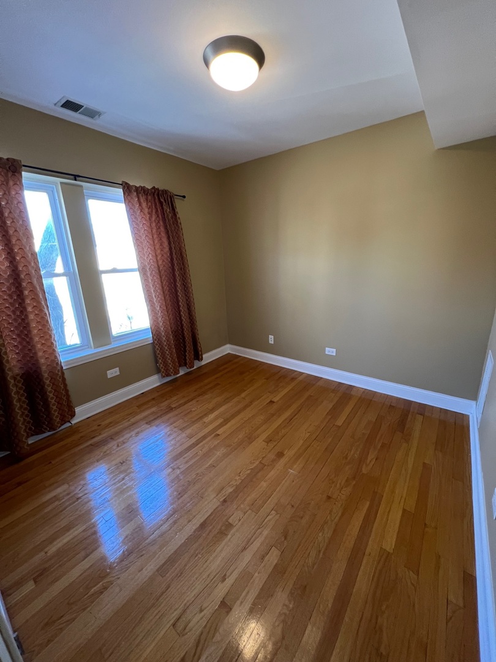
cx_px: 248
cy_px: 331
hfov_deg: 89.9
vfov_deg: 106.2
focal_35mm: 13
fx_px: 248
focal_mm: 1.57
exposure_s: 1/60
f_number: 1.8
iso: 320
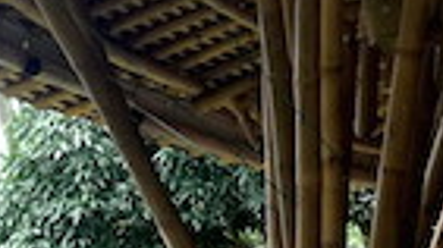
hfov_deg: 8.5
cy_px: -140
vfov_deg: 4.9
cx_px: 807
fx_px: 2863
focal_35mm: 244
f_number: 9
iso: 500
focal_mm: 27
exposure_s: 1/60
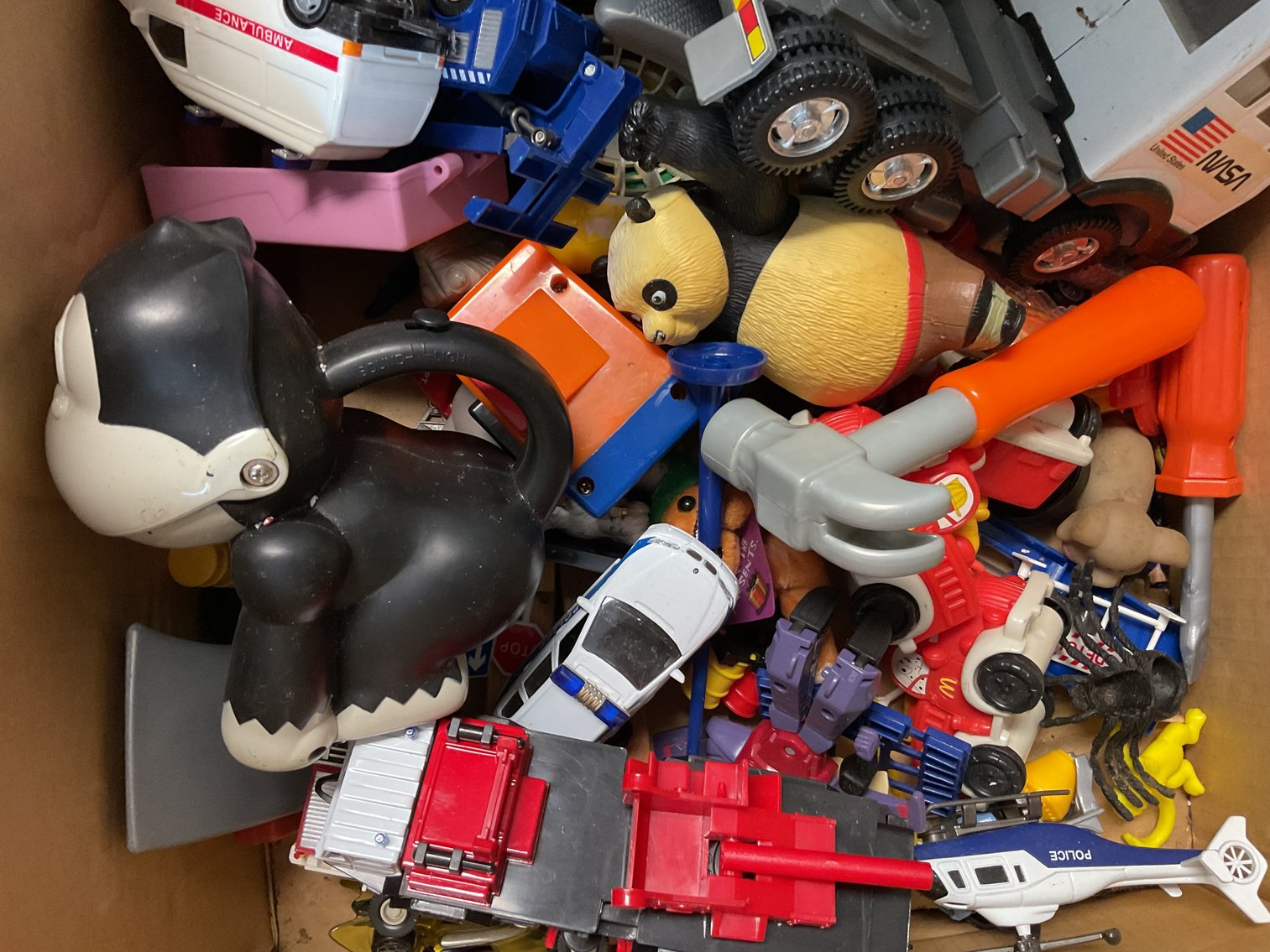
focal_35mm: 29
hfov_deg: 61.7
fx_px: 1064
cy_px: 476
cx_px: 635
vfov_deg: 48.2
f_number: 1.8
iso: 250
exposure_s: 1/30
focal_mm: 3
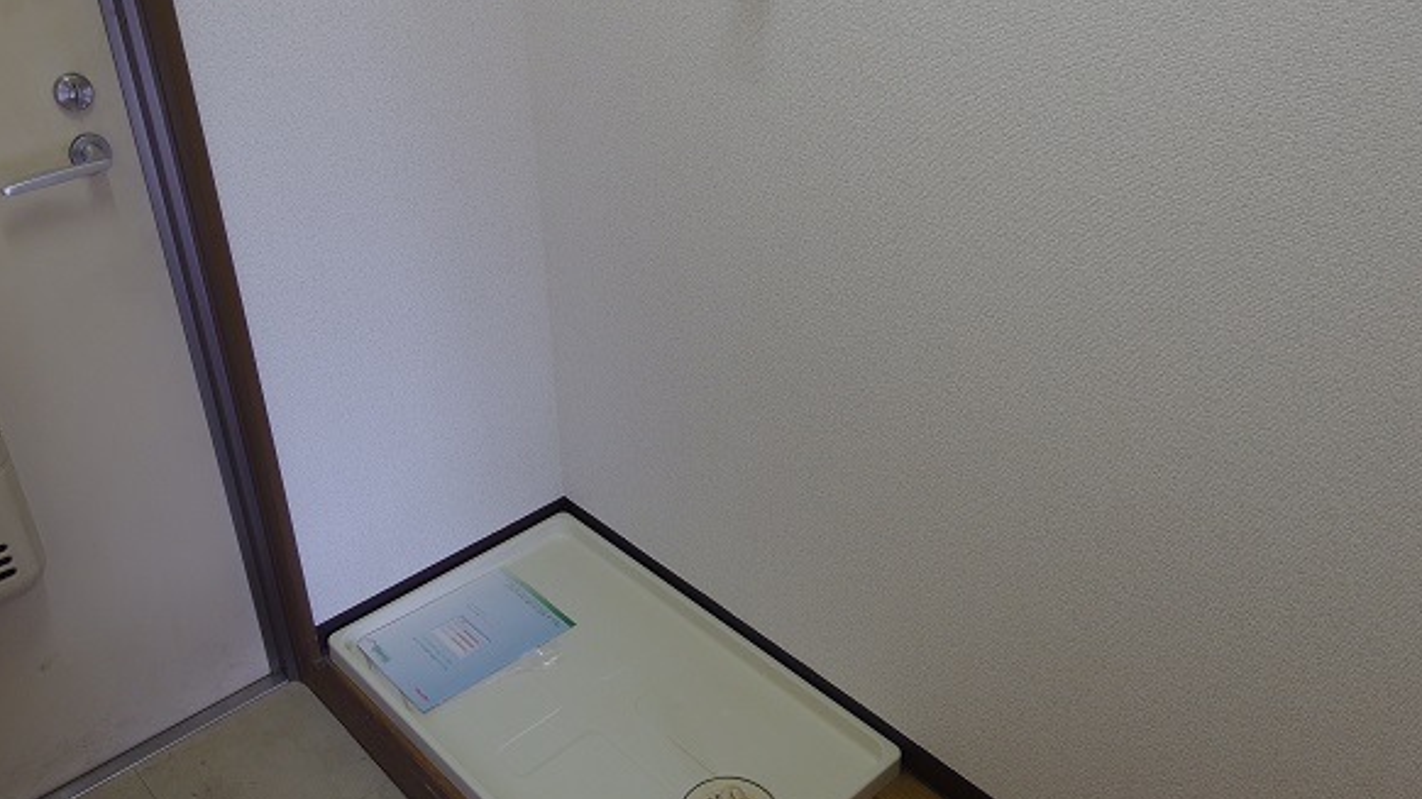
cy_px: 374
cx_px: 667
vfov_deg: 35.6
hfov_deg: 59.5
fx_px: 1244
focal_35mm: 33
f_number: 1.8
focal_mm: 6
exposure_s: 1/45
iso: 125
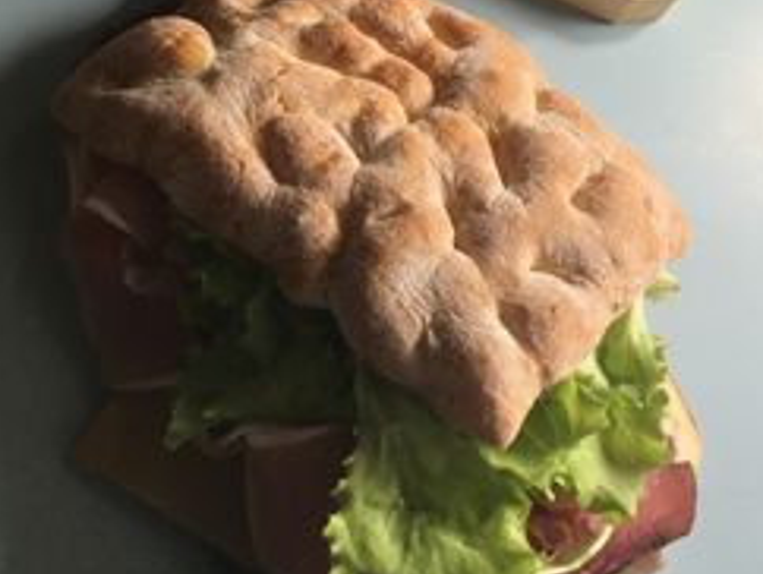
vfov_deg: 27.0
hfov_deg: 37.2
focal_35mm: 51
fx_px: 1125
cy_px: -3
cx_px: 479
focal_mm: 4.15
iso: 40
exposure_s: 1/100
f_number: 2.2
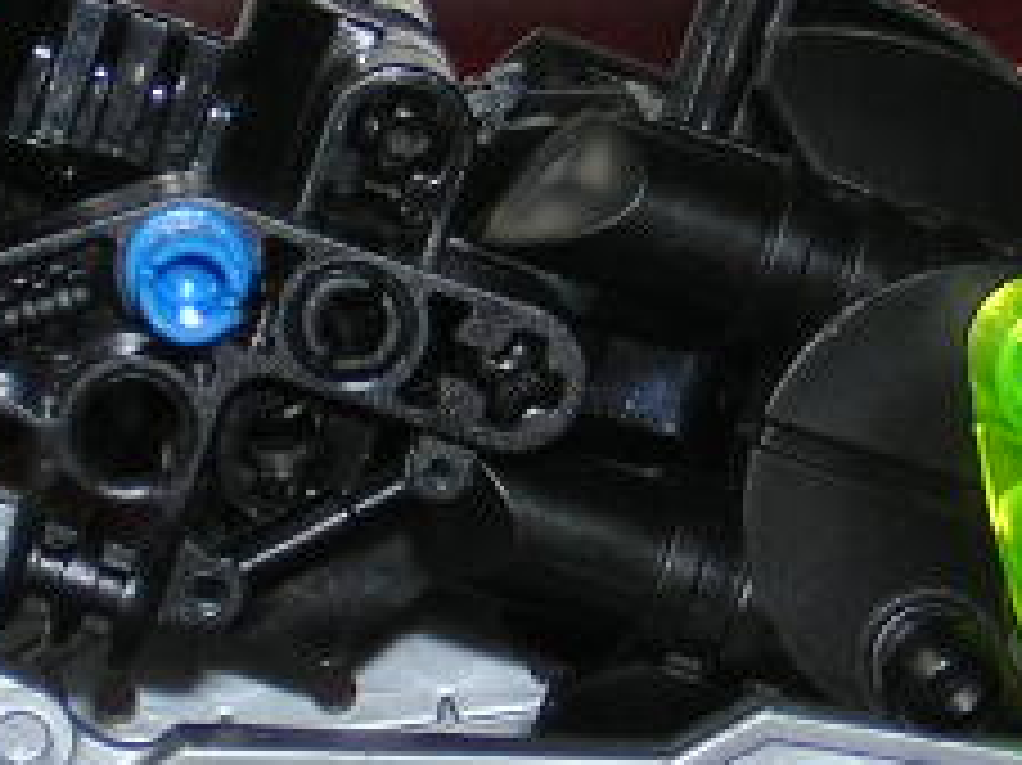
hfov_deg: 7.0
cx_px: 437
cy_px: 202
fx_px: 8321
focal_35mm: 282
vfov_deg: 5.3
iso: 100
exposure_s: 1/60.1
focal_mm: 13.1
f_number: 4.5
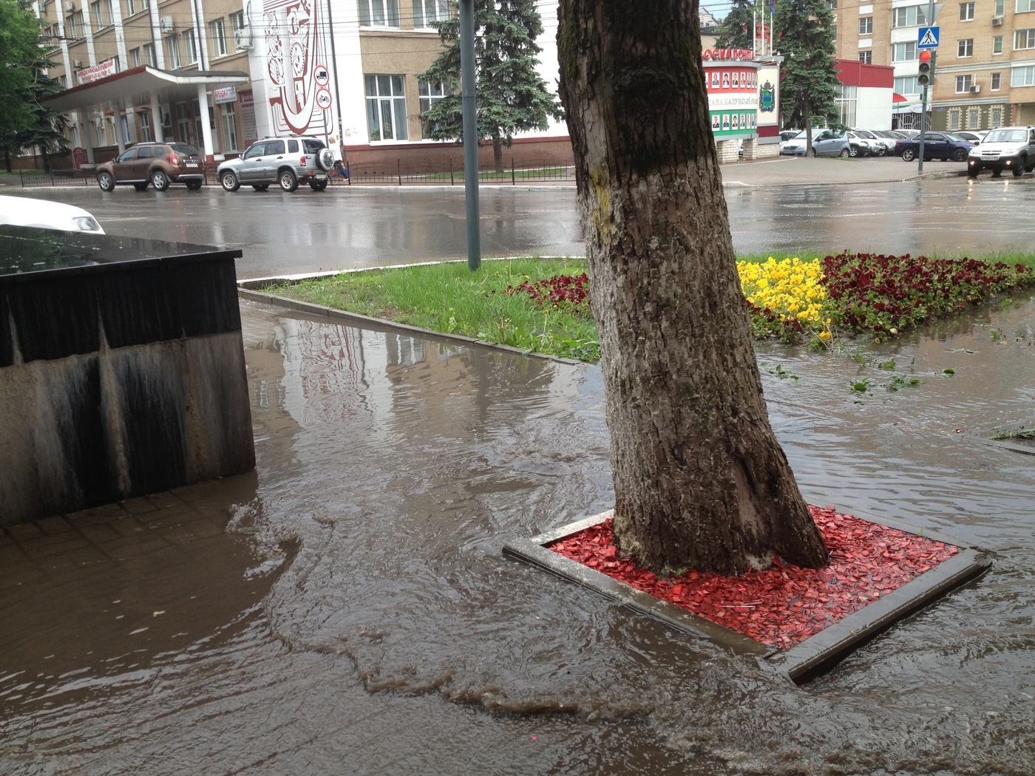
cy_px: 388
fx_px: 1046
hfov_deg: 52.6
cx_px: 518
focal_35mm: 35
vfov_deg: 40.7
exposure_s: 1/431
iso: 50
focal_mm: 4.28
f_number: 2.4
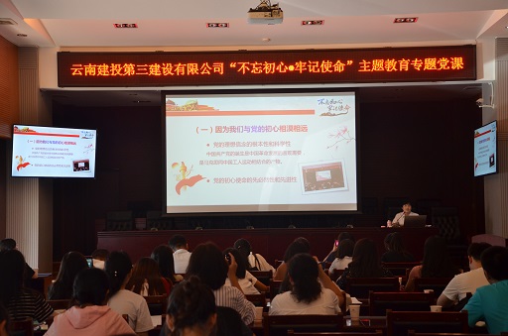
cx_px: 254
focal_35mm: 60
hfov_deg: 33.5
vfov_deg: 22.5
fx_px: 845
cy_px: 168
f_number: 4.5
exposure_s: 1/30
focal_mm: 40
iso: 800
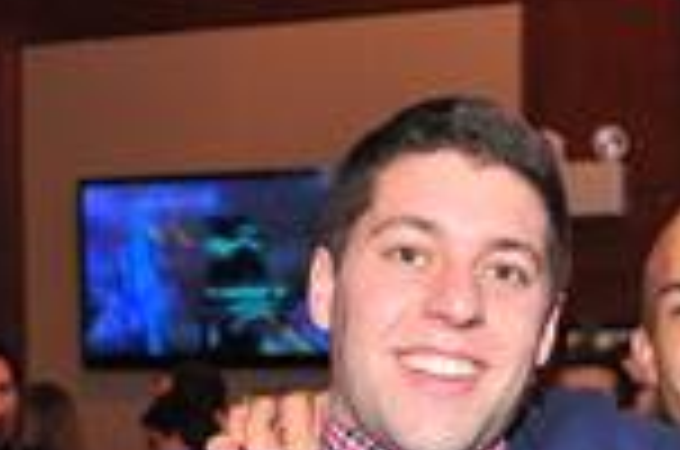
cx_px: 703
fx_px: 2130
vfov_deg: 11.9
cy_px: 500
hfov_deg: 17.6
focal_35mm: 113
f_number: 4.5
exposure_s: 1/100
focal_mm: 31
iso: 1250
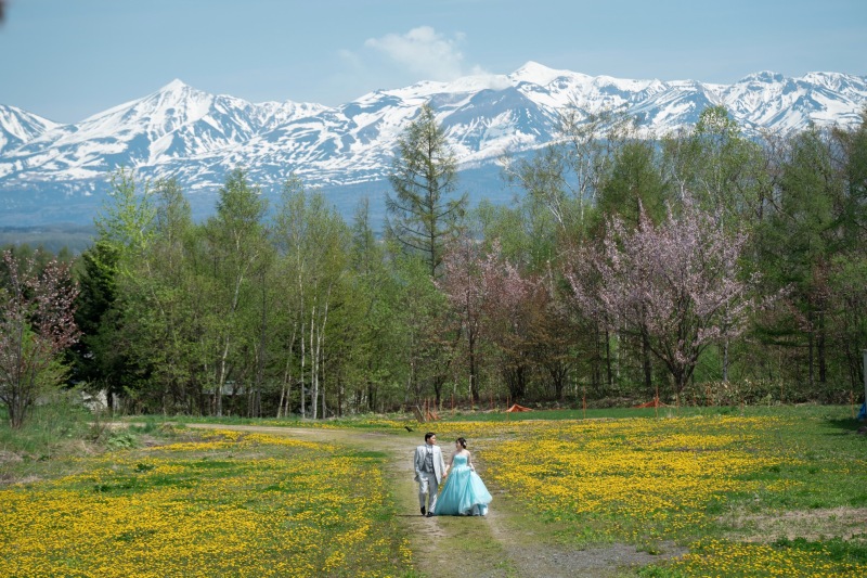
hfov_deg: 18.6
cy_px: 289
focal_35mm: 110
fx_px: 2648
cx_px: 434
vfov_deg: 12.4
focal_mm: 110
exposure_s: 1/3200
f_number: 4
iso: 200
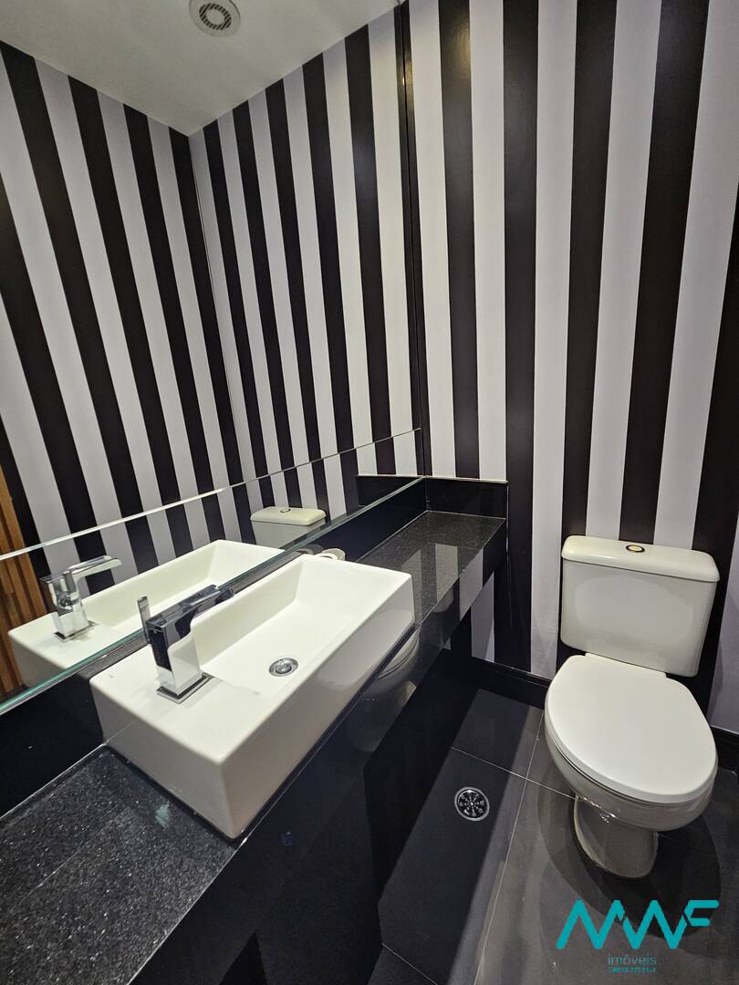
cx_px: 370
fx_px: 370
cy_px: 492
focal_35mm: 13
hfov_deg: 89.9
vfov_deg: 106.2
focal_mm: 2.2
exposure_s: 1/60
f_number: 2.2
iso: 200
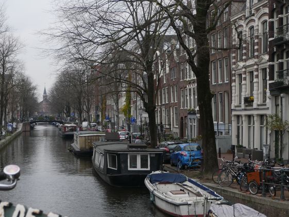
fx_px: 568
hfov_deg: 28.2
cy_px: 131
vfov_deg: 21.6
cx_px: 76
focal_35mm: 68
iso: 200
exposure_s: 1/125
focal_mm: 19
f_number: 4.5
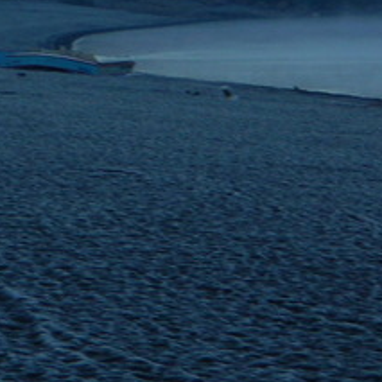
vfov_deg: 3.5
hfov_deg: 3.5
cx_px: -152
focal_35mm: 498
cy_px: -104
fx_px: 6218
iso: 80
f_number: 4.9
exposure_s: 1/200
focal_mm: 27
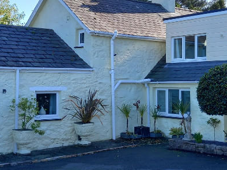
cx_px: 90
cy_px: 65
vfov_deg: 22.5
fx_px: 426
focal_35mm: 65
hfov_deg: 29.8
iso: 25
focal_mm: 4.6
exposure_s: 1/161
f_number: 2
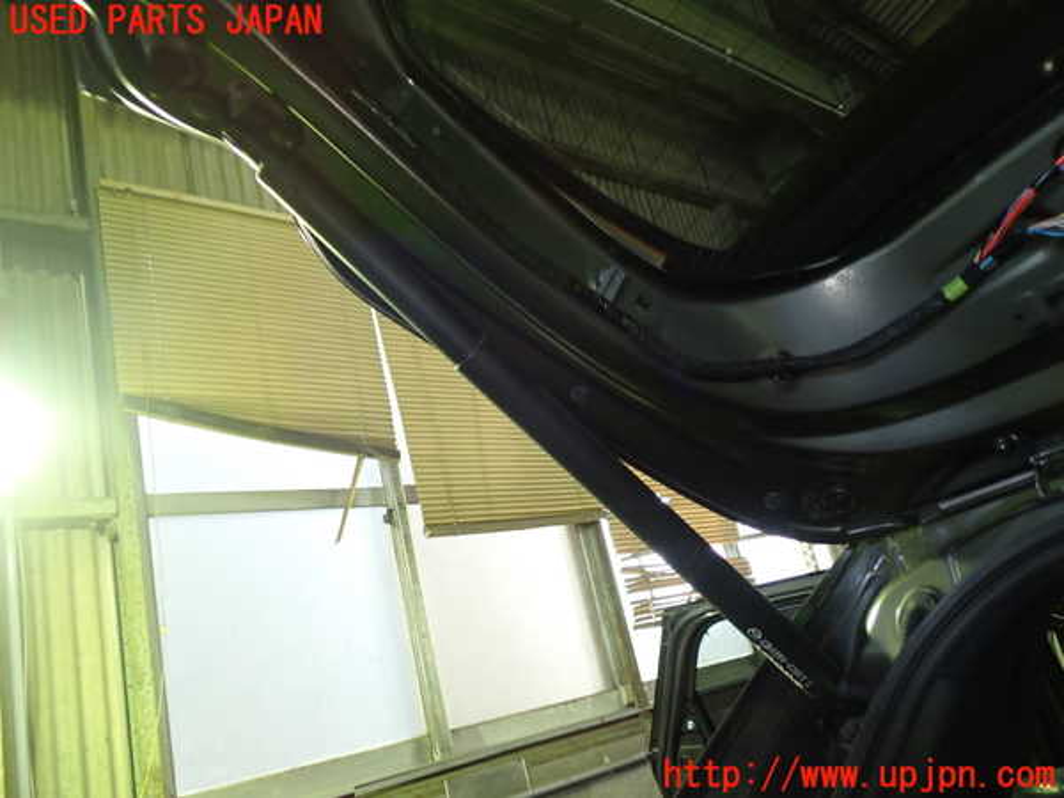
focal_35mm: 30
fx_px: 922
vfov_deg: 46.8
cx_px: 532
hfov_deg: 60.0
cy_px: 399
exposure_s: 1/30
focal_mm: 5.4
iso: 400
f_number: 2.3
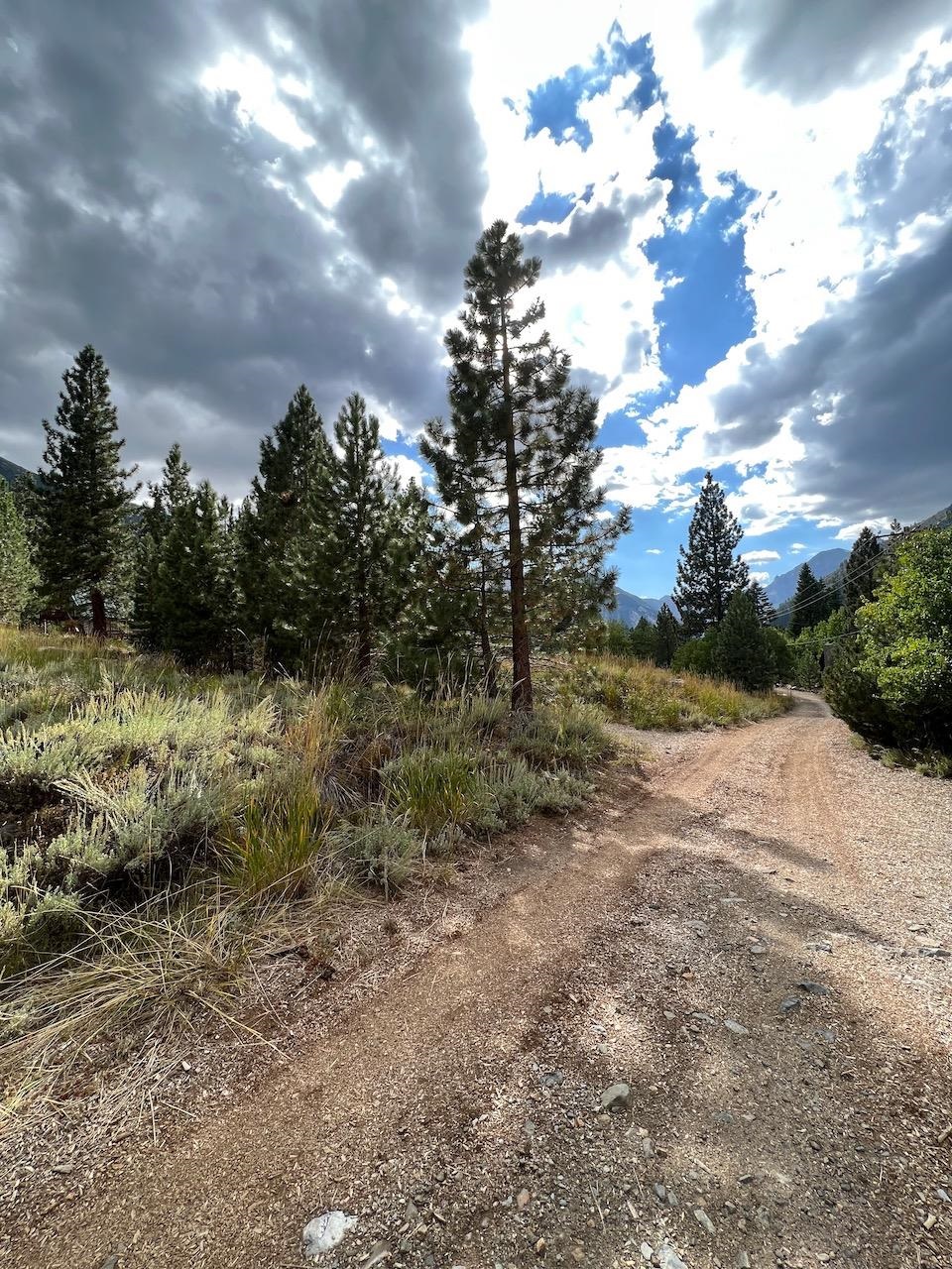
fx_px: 477
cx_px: 476
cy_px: 634
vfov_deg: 106.2
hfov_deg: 89.9
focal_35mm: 13
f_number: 1.8
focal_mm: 1.57
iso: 32
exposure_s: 1/649
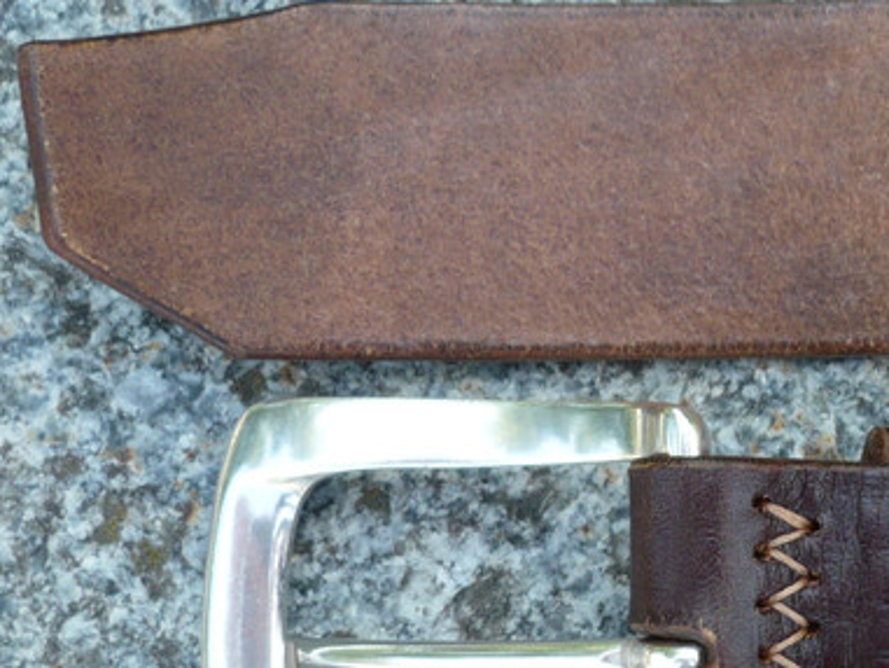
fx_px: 2518
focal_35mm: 98
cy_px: 537
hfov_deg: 19.4
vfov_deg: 15.0
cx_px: 923
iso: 100
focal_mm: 5.8
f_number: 2.8
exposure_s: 1/160
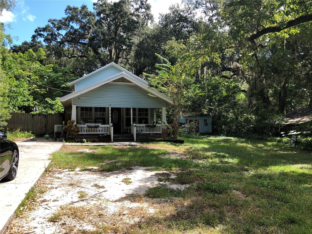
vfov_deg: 49.7
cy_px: 117
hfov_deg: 63.4
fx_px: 252
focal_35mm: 28
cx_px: 156
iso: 20
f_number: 1.8
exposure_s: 1/558
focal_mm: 3.99
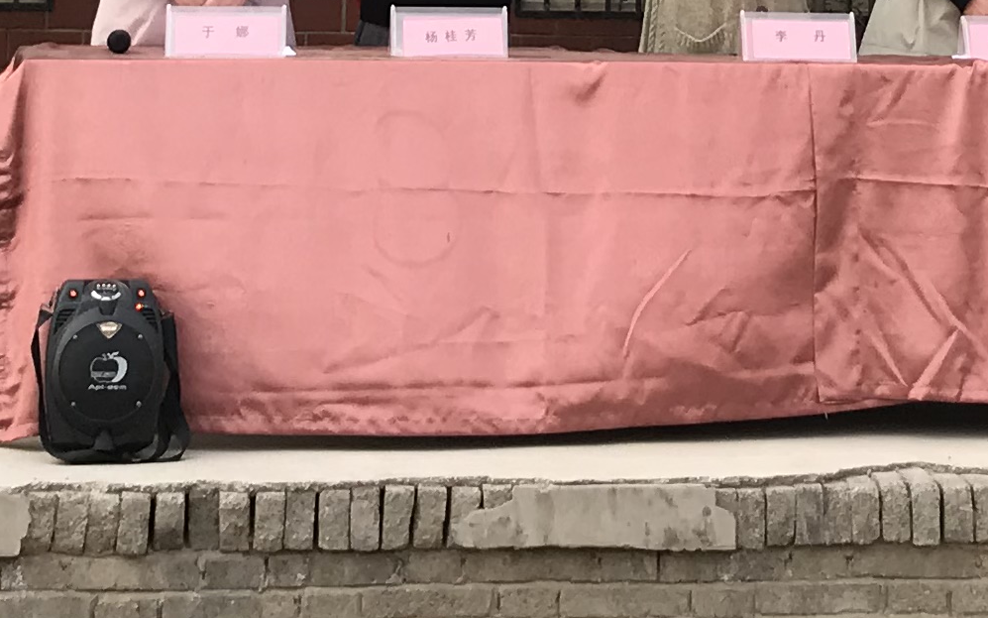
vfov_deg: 10.4
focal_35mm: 120
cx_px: 583
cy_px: -426
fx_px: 3231
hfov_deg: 17.4
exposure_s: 1/591
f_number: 1.8
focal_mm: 3.99
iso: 20
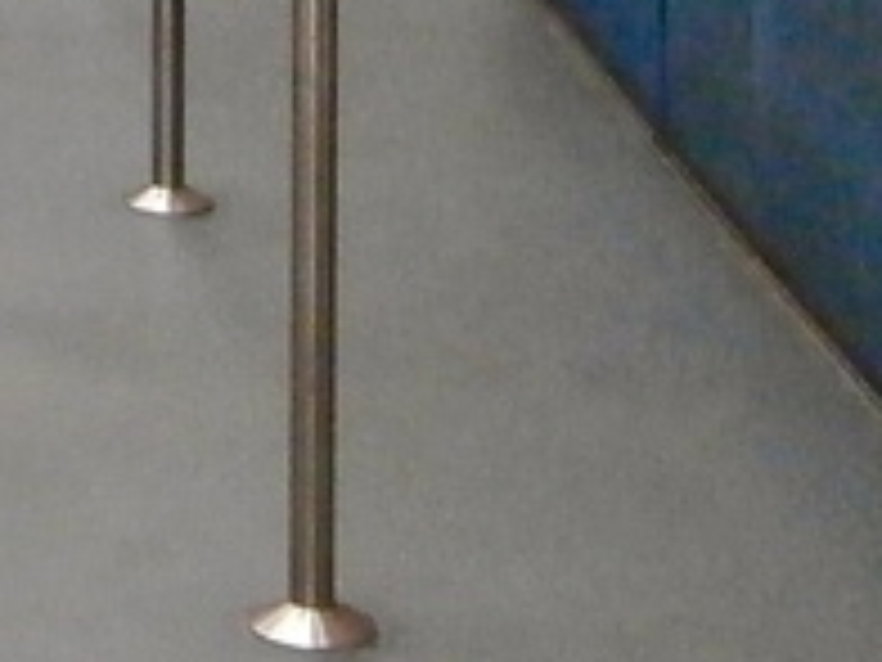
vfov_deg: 9.2
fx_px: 3745
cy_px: -815
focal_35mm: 147
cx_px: -270
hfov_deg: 13.0
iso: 800
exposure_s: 1/100
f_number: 3
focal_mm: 4.2
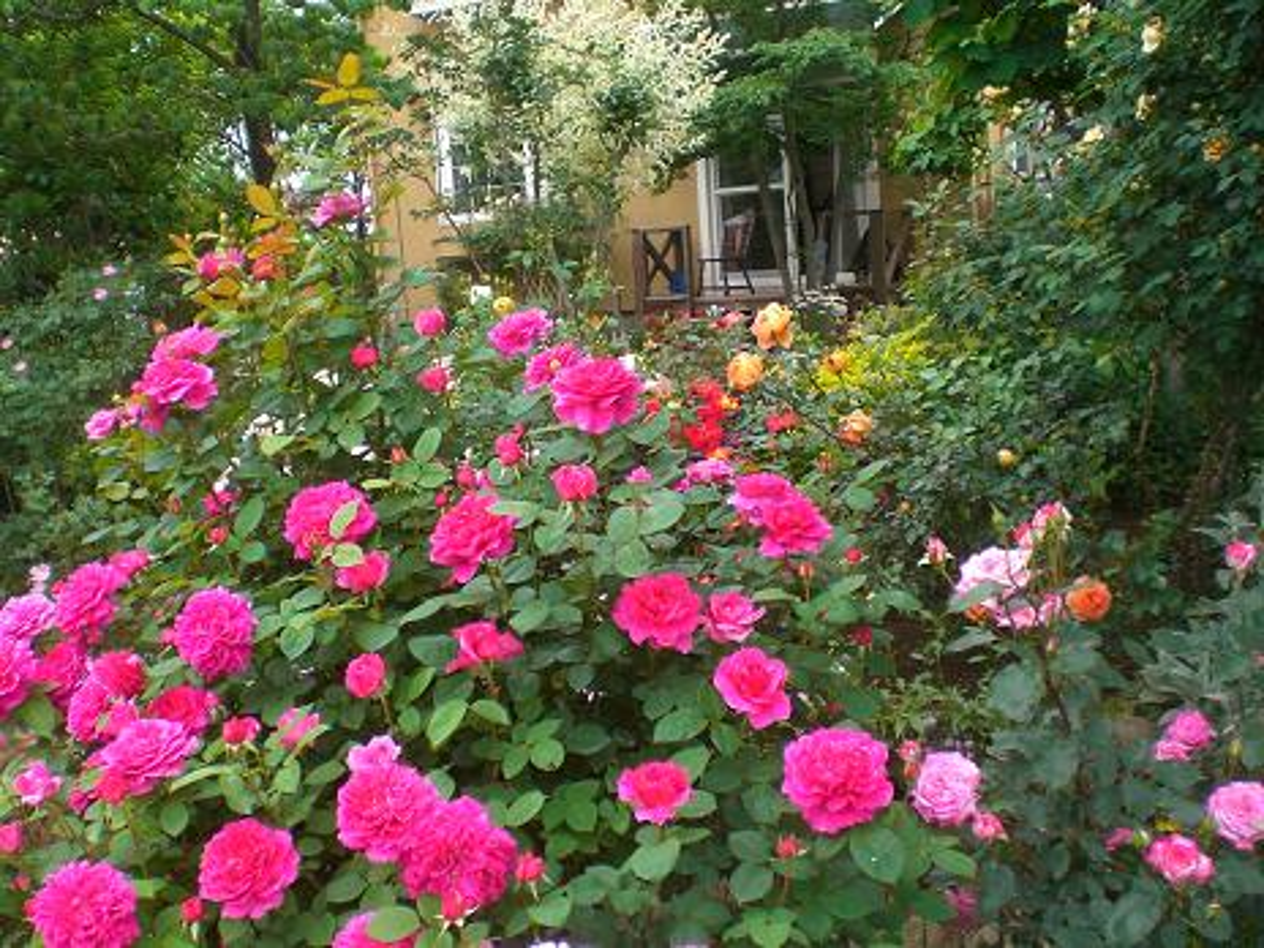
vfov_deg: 37.7
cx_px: 632
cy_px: 474
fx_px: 1388
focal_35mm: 38
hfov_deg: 49.0
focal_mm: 6.3
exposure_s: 1/100
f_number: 3.1
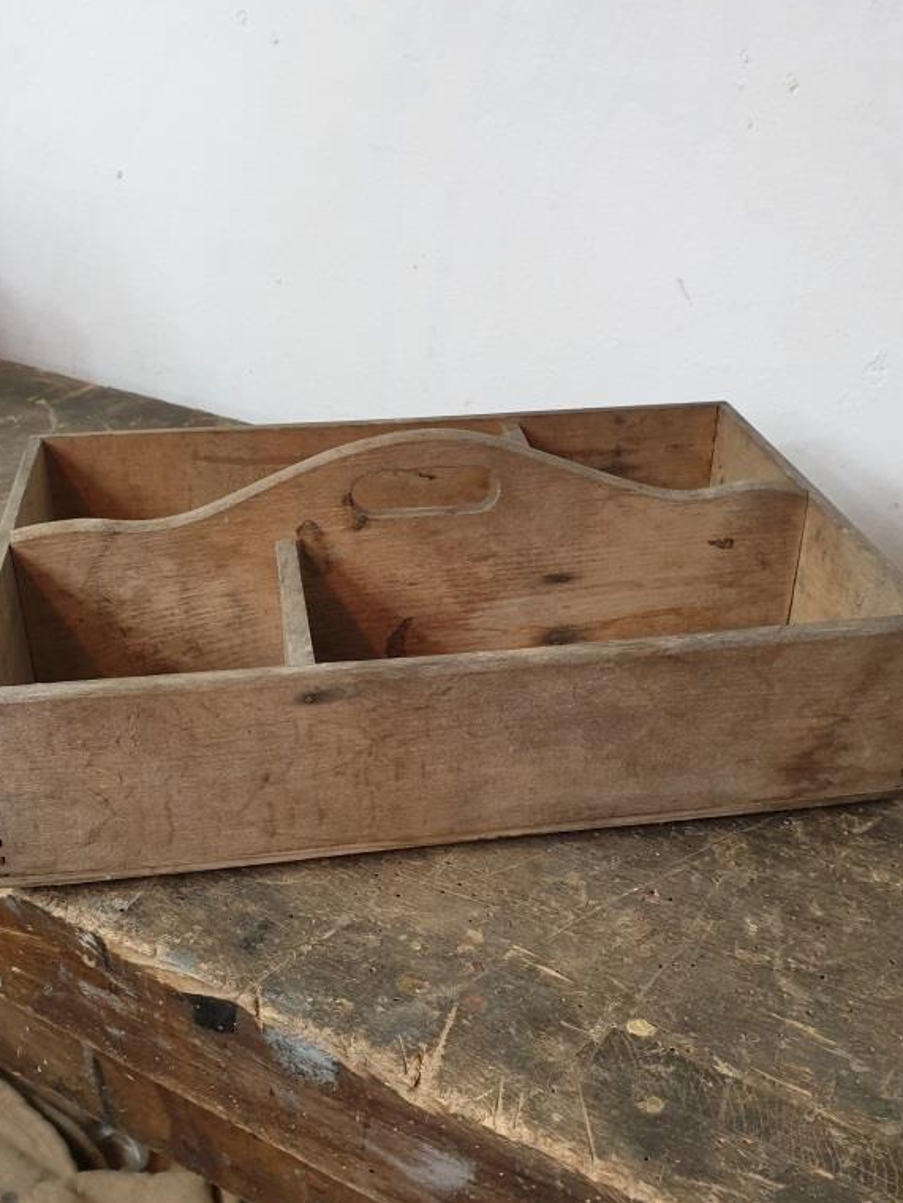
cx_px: 457
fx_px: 1217
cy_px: 642
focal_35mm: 35
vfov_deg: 52.6
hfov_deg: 40.7
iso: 320
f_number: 2.4
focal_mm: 4.3
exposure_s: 1/33
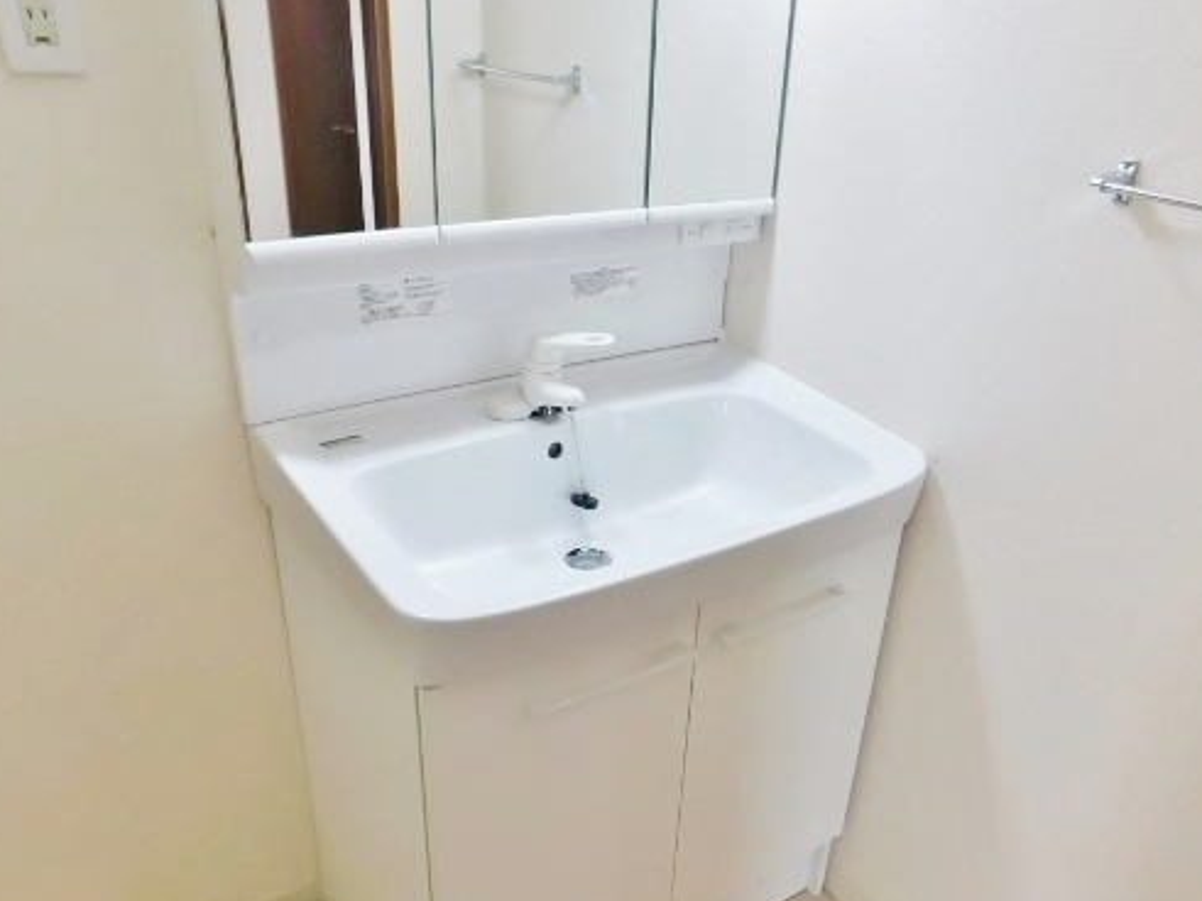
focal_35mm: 30
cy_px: 539
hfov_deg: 59.9
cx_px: 649
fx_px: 1041
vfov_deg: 46.5
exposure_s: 1/30
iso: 140
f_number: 3
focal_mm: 4
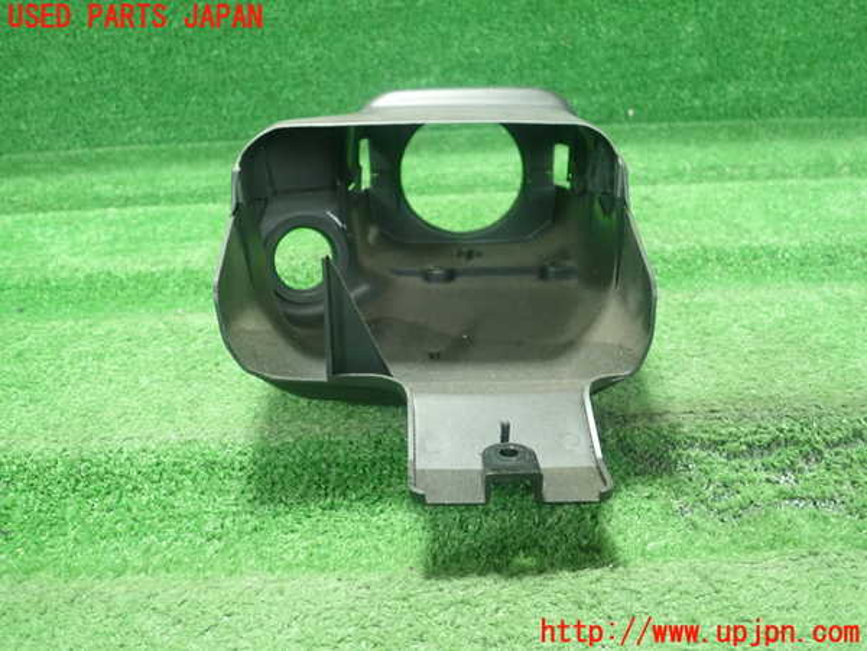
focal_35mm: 30
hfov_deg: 60.0
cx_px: 434
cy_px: 326
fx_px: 751
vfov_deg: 46.8
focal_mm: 5.5
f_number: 2.3
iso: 800
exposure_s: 1/80
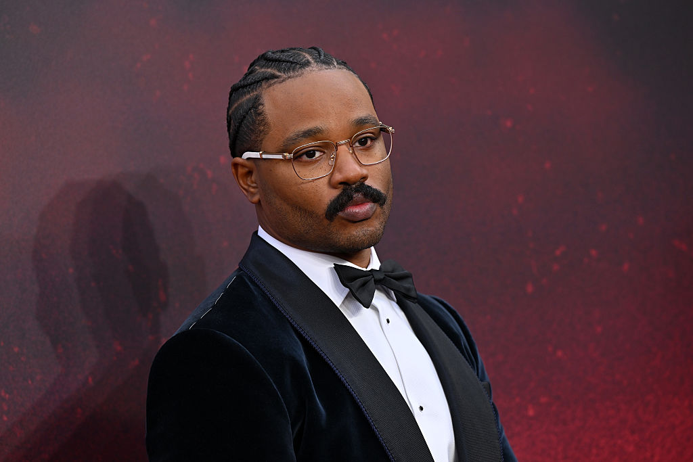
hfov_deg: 10.3
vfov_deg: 6.9
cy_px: 231
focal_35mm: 200
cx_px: 346
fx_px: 3850
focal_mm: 200
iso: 500
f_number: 5
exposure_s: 1/500
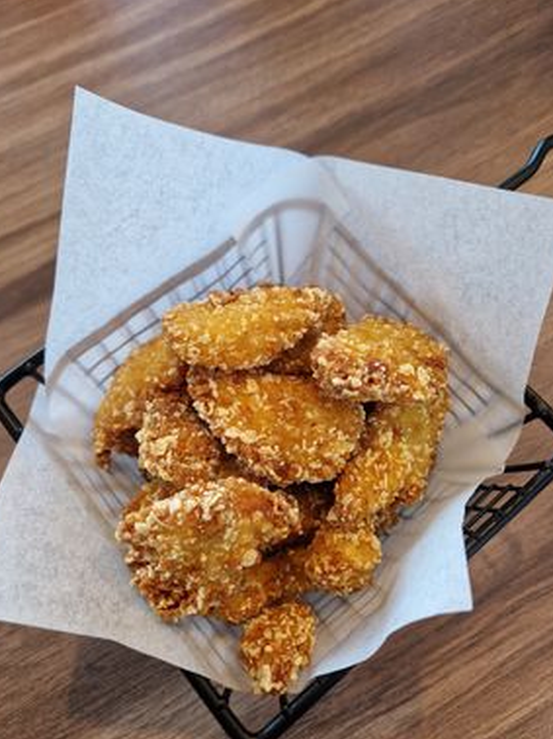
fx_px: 554
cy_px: 376
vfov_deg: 67.3
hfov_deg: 53.0
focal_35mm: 26
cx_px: 287
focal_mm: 5.4
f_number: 1.8
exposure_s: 1/100
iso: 50
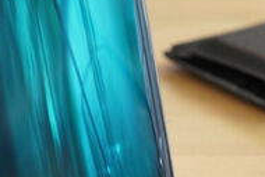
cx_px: 64
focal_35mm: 240
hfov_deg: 8.6
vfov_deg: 5.7
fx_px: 1768
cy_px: 52
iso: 400
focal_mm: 55
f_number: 4
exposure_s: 1/100
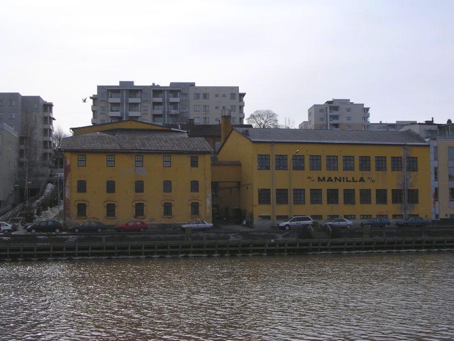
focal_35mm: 60
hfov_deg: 32.2
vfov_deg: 24.4
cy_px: 170
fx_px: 787
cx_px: 227
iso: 100
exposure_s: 1/1299
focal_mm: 9.1
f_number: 3.4
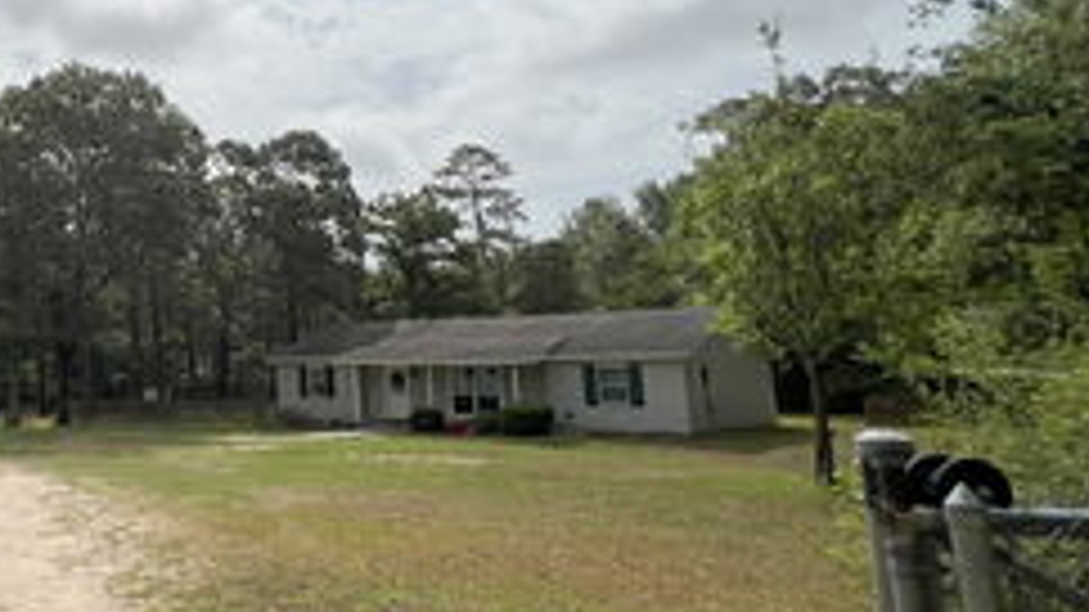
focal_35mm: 30
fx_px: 866
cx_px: 0
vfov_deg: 38.7
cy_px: 234
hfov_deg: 51.5
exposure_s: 1/6494
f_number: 1.8
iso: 32
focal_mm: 1.57
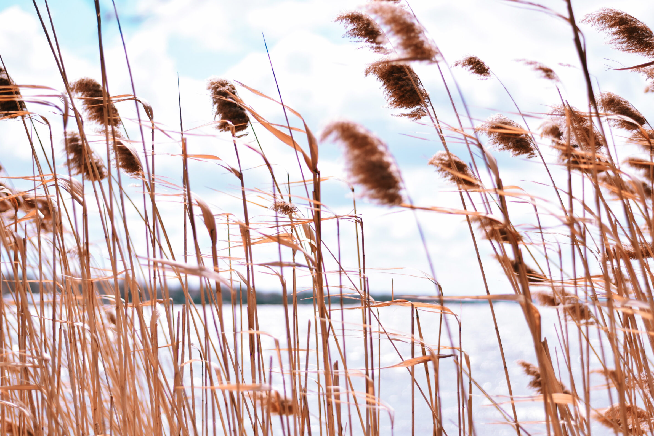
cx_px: 339
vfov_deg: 16.9
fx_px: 1472
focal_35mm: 81
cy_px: 219
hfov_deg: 25.1
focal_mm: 50
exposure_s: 1/4000
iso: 100
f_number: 1.8
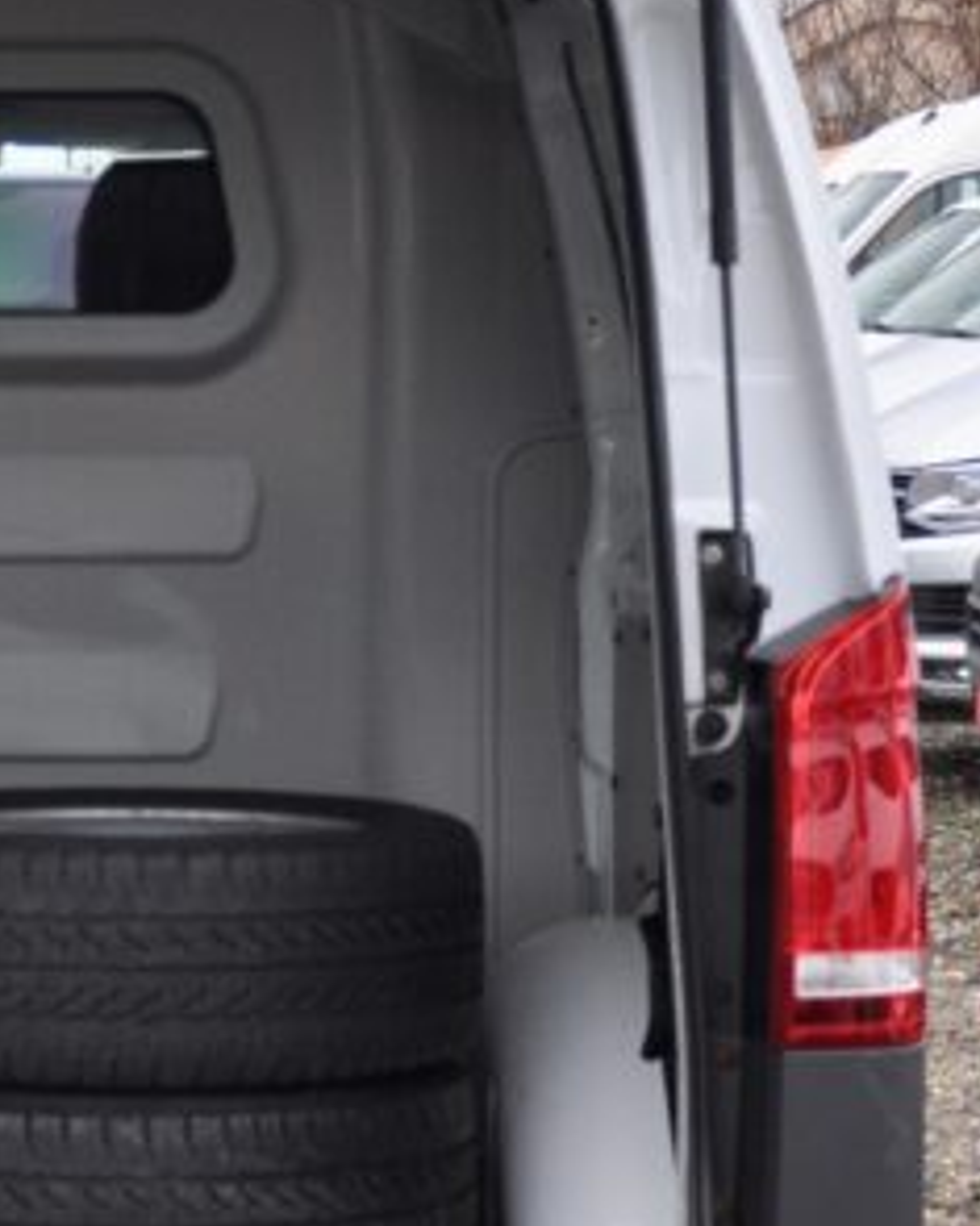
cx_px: -150
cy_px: 525
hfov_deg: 12.3
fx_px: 4448
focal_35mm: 123
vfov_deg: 15.7
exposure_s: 1/60
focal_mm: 25
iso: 500
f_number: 4
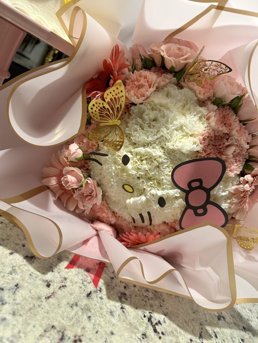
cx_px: 128
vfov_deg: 69.4
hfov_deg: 54.9
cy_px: 171
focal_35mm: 25
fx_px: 248
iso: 200
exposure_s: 1/60
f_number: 1.78
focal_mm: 6.86
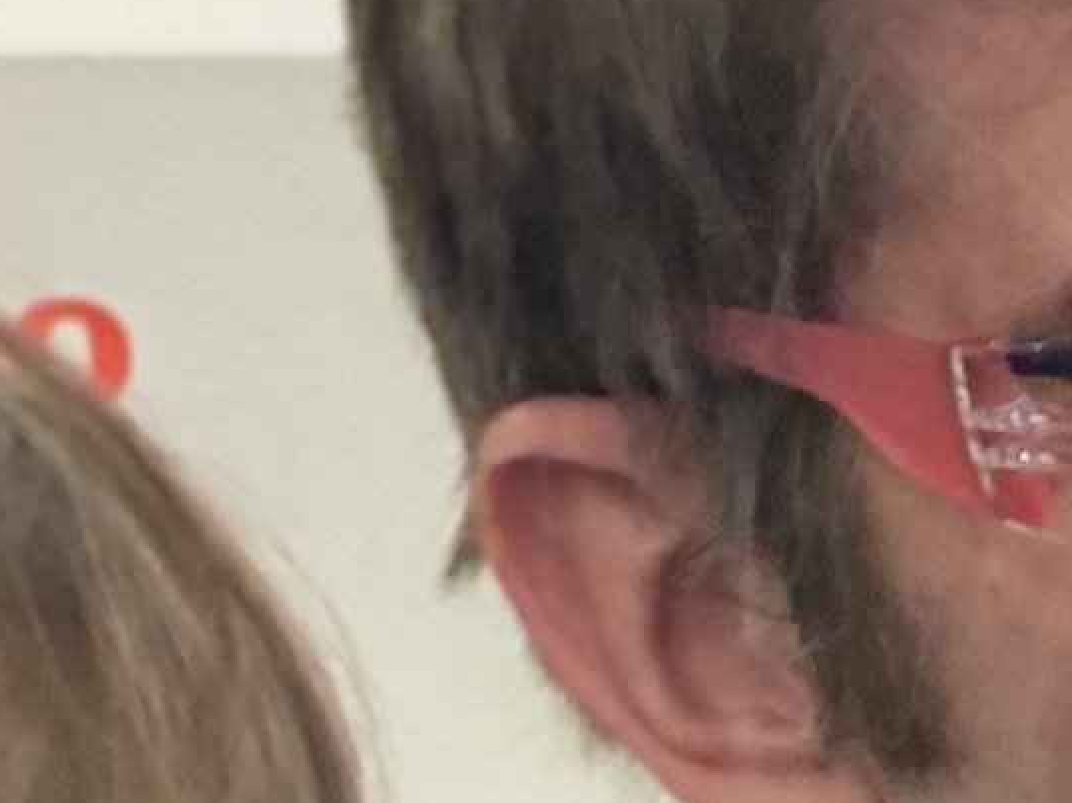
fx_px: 12072
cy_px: 2074
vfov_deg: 3.7
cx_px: 2126
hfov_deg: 5.0
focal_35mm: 390
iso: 160
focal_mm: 6
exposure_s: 1/100
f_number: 2
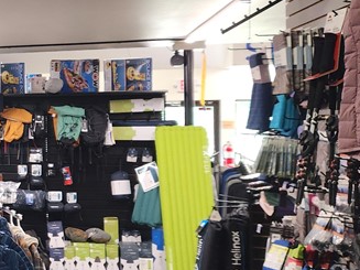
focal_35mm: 72
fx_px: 749
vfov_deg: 20.4
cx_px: -195
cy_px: 132
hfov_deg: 22.0
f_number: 1.8
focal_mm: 5.4
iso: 200
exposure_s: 1/120
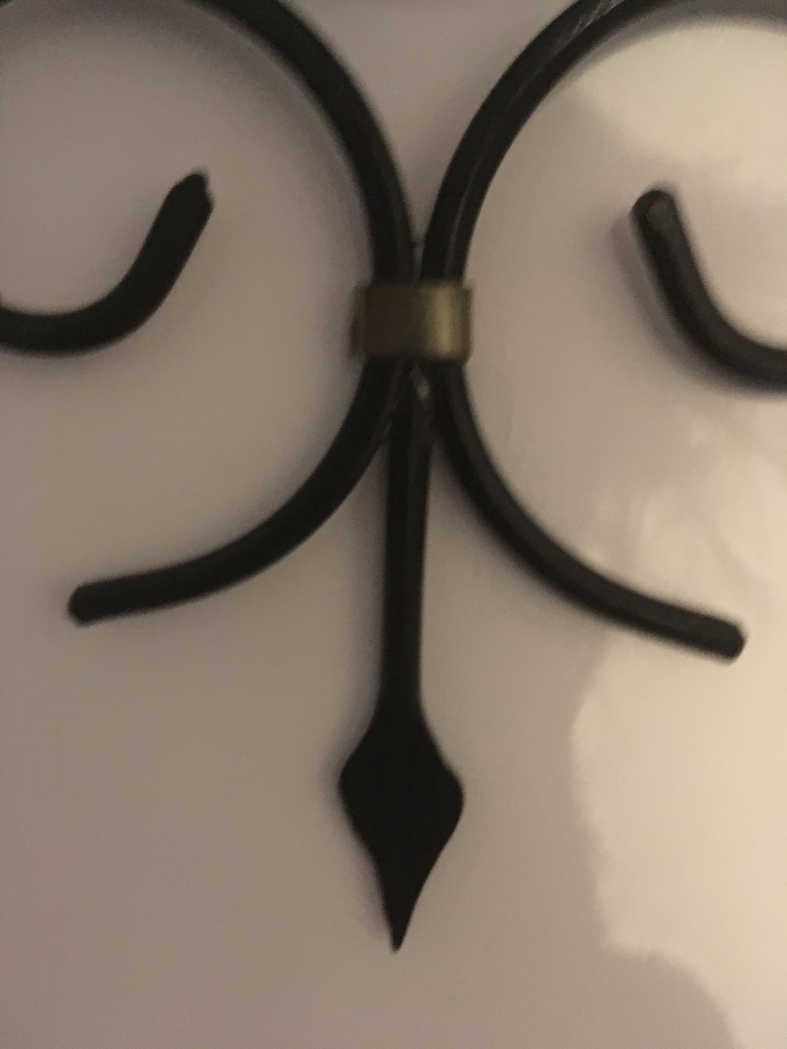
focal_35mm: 29
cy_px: 524
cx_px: 394
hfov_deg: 48.2
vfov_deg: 61.7
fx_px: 879
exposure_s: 1/17
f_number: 2.2
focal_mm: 4.15
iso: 640
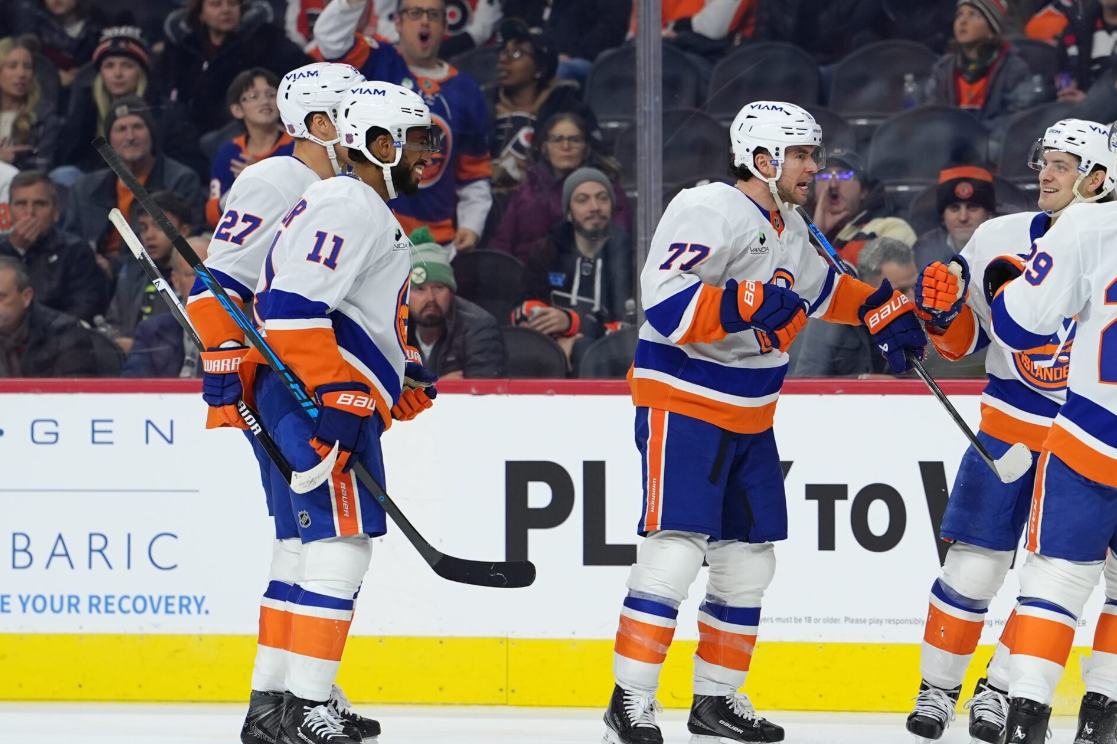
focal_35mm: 203
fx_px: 6298
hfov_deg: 10.1
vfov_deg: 6.8
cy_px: 396
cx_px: 742
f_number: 2.5
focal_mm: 150
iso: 1250
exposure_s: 1/2000
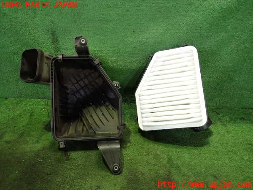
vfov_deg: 54.9
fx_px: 183
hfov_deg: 69.4
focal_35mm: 25
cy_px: 95
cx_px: 126
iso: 500
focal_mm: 4.5
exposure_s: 1/30
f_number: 2
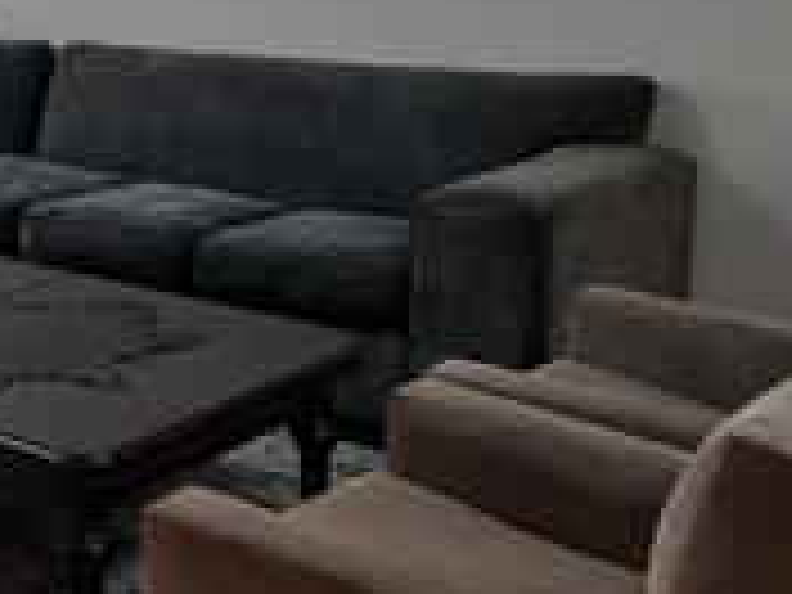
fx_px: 1350
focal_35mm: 59
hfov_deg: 30.2
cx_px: -22
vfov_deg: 24.8
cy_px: 238
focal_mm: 2.2
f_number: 2.2
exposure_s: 1/33
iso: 400
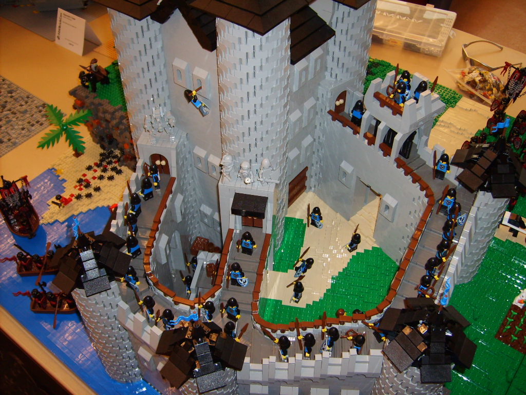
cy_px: 198
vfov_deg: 40.7
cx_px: 263
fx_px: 532
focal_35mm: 35
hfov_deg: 52.6
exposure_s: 1/30
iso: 100
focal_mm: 5.8
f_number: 2.8
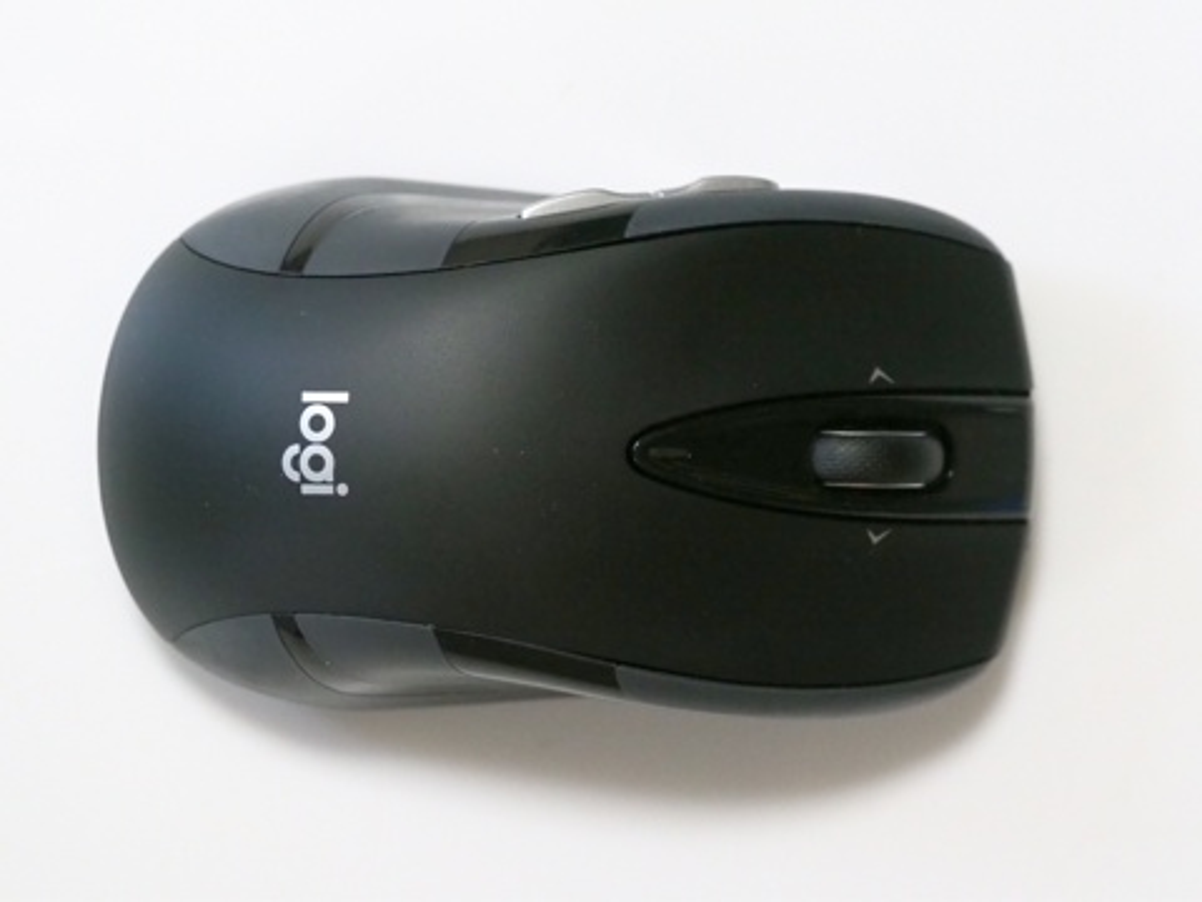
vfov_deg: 12.3
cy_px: 451
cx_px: 601
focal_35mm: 120
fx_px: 4167
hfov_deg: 16.4
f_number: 5
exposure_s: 1/160
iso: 5000
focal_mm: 60
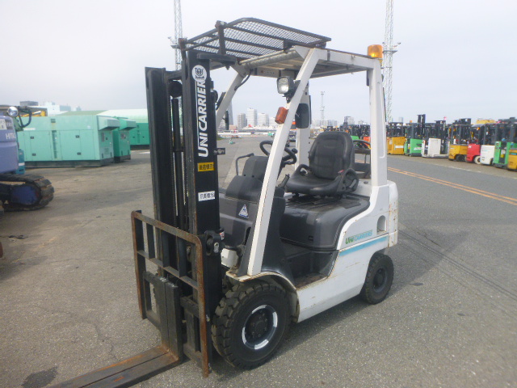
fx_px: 373
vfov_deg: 54.9
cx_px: 258
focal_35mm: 25
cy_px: 194
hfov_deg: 69.4
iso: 100
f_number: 9
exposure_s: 1/320
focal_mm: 4.5
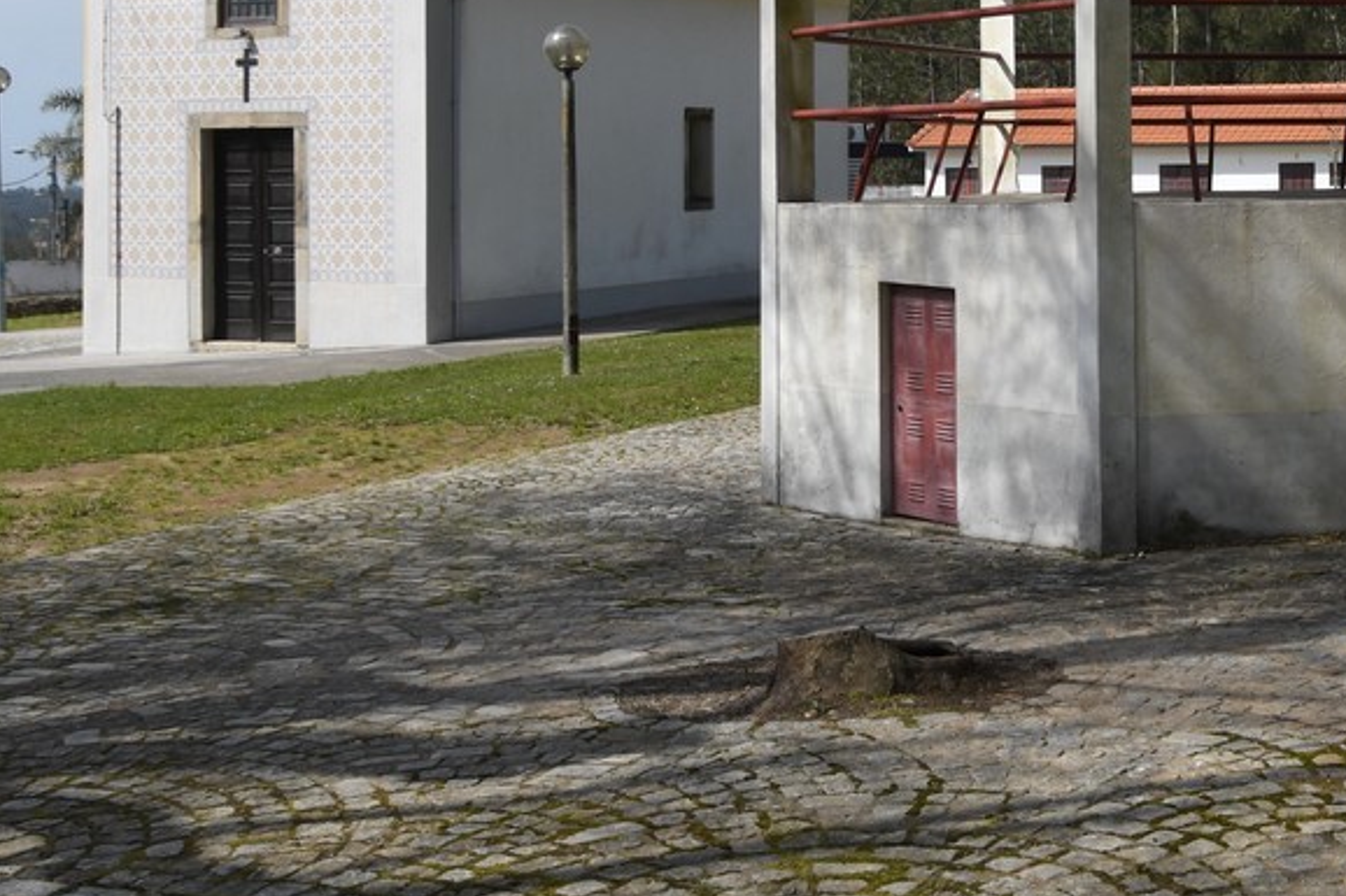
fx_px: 2241
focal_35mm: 60
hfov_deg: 32.4
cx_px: 1092
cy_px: 92
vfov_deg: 22.1
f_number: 10
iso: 100
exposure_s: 1/200
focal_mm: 21
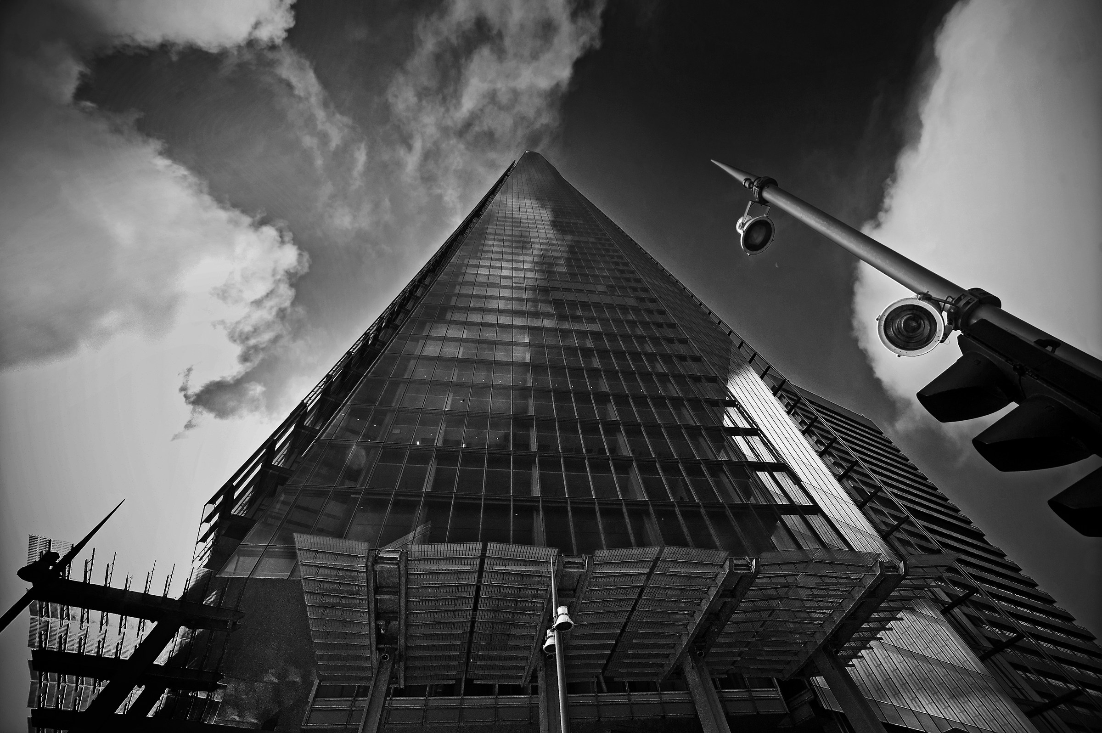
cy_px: 366
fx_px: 428
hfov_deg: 104.3
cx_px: 551
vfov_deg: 81.1
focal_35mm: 14
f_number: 8
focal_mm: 14
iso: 200
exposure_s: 1/500
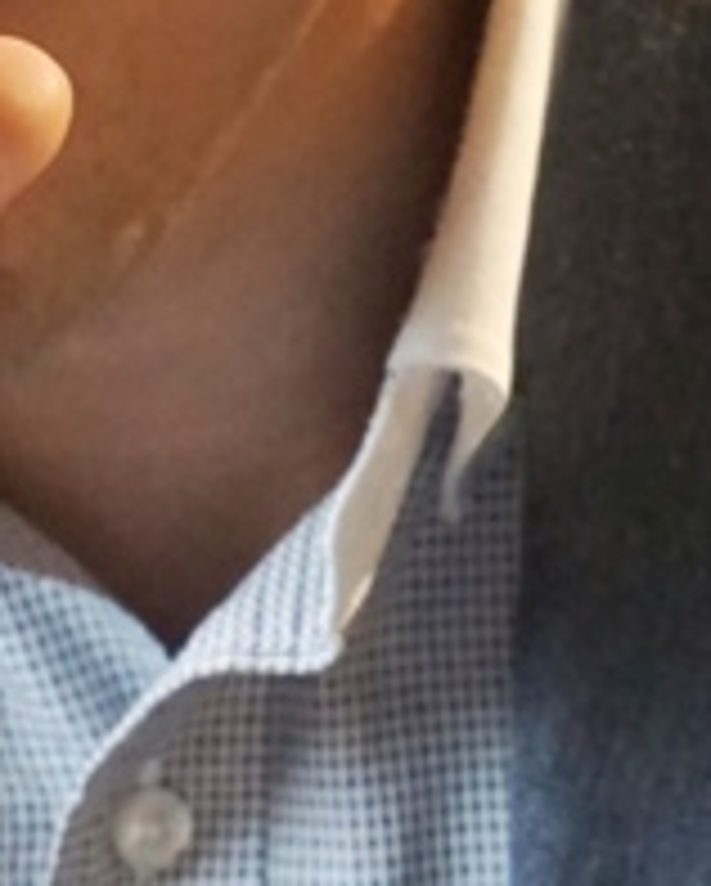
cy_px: -18
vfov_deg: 5.5
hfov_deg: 4.4
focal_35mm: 351
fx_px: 9218
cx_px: -88
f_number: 5.6
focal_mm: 48
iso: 3200
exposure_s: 1/100
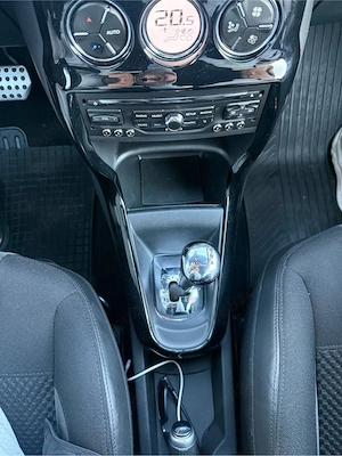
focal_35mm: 24
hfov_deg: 56.8
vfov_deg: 71.6
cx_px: 171
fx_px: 316
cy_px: 228
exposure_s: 1/49
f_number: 1.78
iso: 800
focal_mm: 6.76
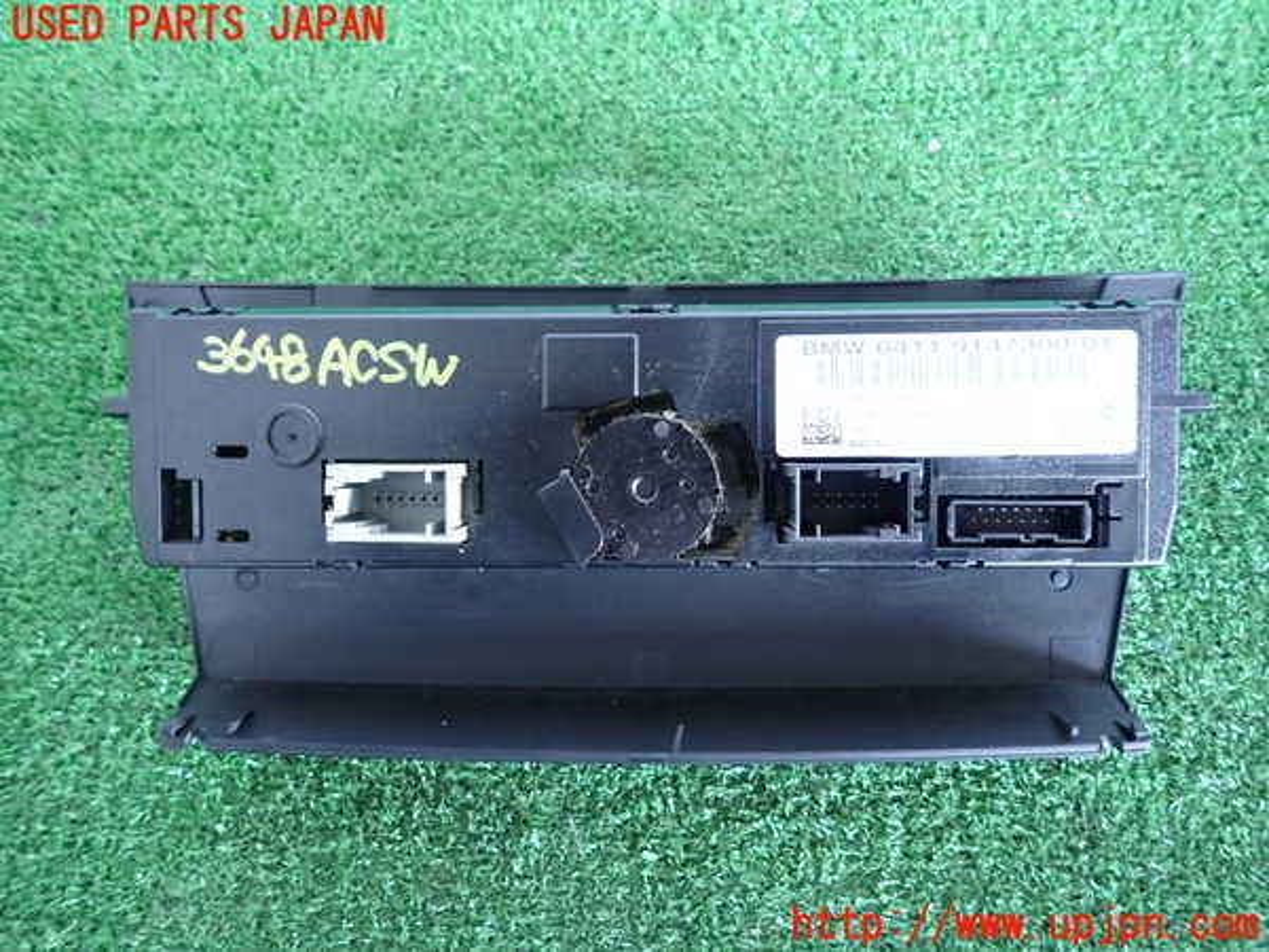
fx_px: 916
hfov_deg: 69.4
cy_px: 476
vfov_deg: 54.9
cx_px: 634
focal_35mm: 25
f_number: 2
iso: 640
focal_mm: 4.5
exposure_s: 1/30
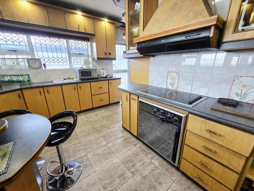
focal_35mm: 13
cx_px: 127
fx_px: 95
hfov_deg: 106.2
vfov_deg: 89.9
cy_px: 96
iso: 200
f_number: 2.2
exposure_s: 1/50.3
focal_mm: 2.2
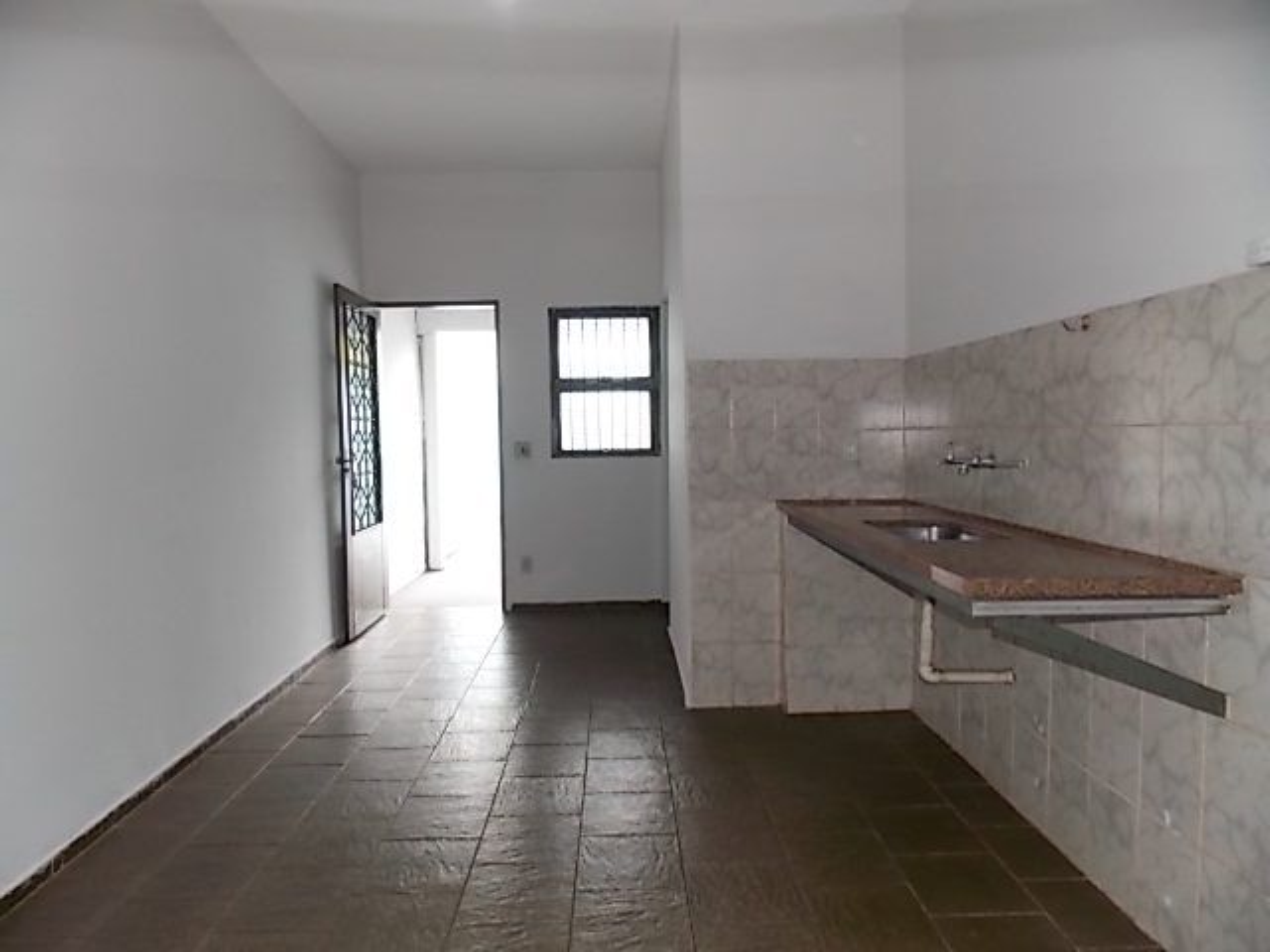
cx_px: 635
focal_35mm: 23
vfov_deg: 58.9
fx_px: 844
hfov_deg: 73.9
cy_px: 476
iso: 80
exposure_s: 1/30
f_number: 3.1
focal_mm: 4
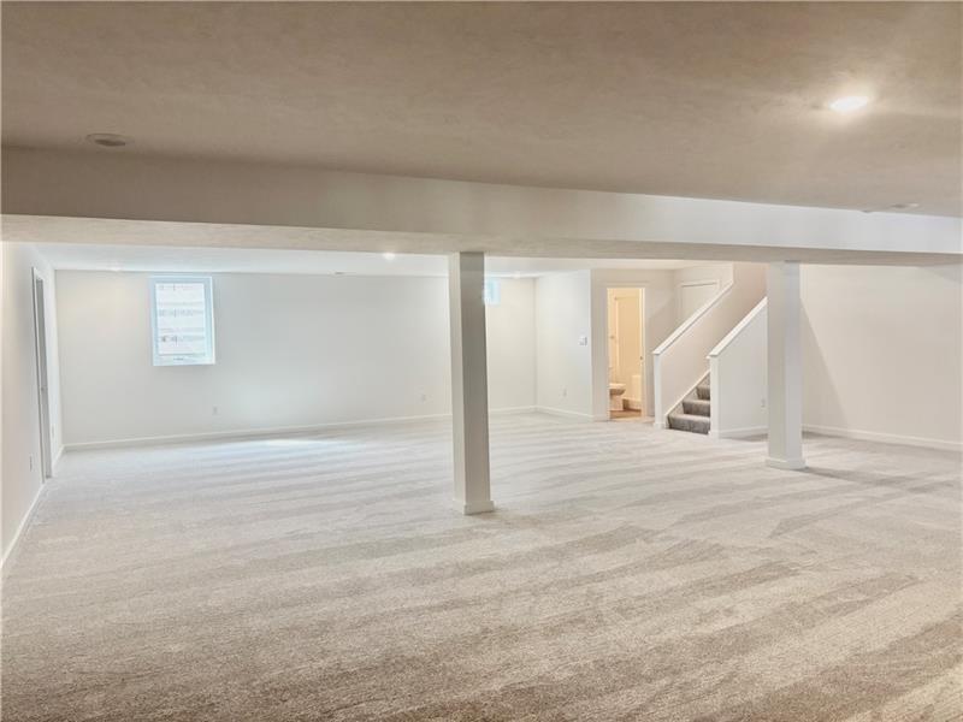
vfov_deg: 53.1
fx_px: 723
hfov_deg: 67.3
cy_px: 361
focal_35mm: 26
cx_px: 482
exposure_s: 1/60
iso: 100
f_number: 1.6
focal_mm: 5.96
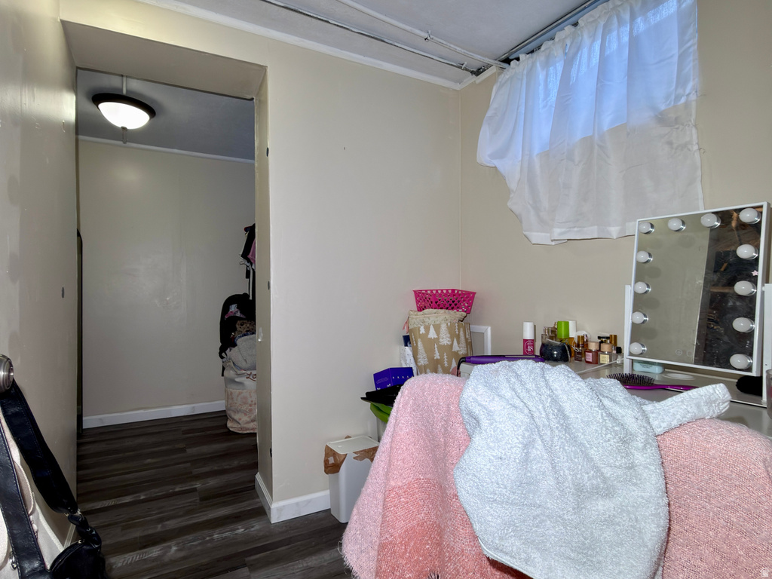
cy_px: 290
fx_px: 424
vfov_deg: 68.7
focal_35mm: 19
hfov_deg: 84.7
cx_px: 386
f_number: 2.2
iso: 32
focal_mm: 2.22
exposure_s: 1/60
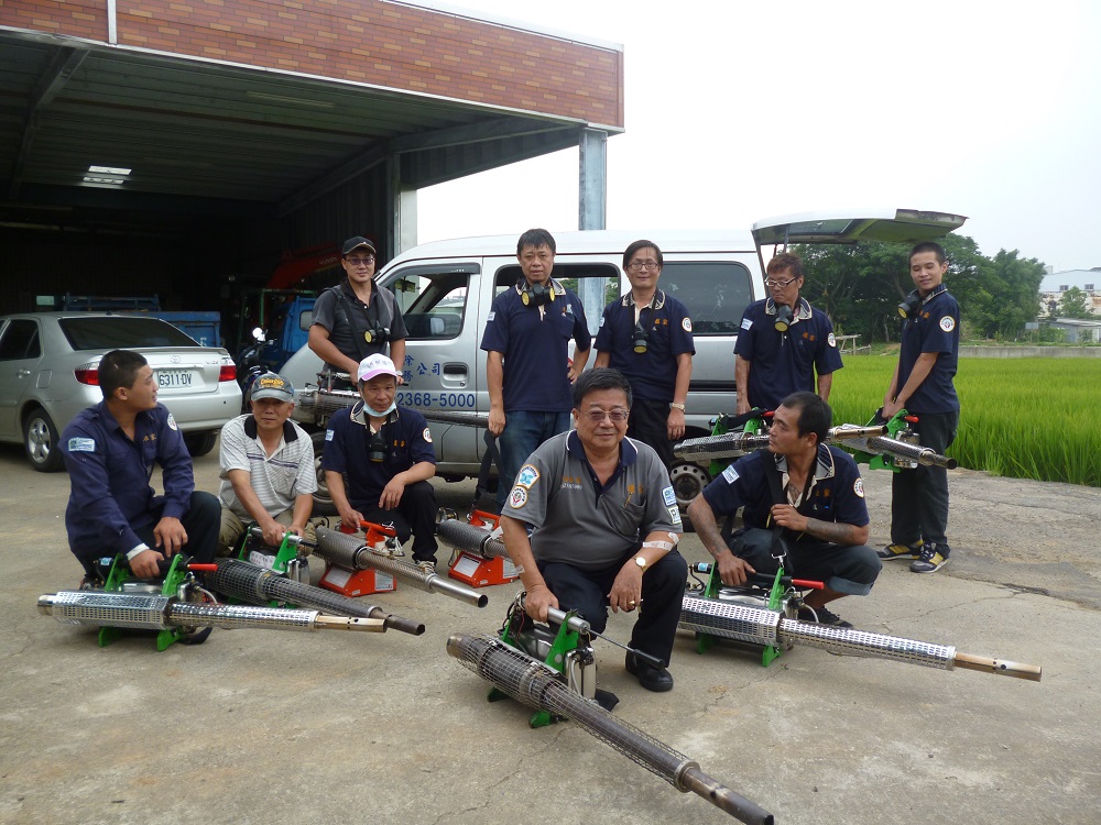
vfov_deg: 49.7
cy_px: 412
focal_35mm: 28
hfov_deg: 63.4
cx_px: 550
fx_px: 891
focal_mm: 5
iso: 100
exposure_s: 1/160
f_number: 3.1
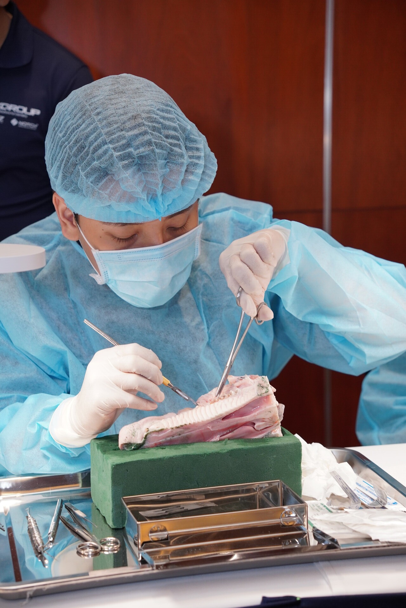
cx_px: 203
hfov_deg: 20.4
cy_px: 304
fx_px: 1127
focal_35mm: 67
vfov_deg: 30.3
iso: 800
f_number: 4
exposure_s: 1/160
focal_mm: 44.4
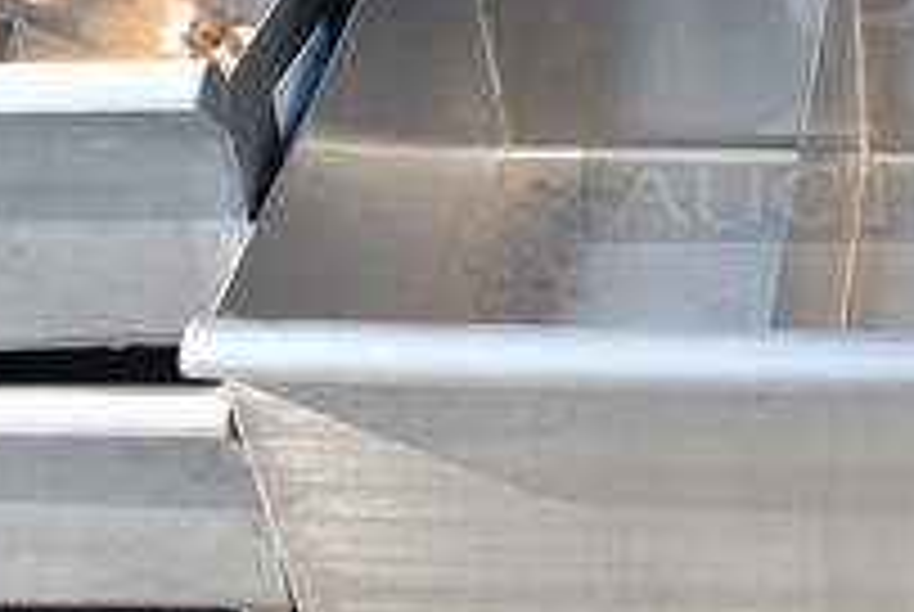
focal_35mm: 81
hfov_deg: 23.0
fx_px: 2059
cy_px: 4
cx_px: 1085
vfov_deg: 16.6
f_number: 6.3
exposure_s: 1/160
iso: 100
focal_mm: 18
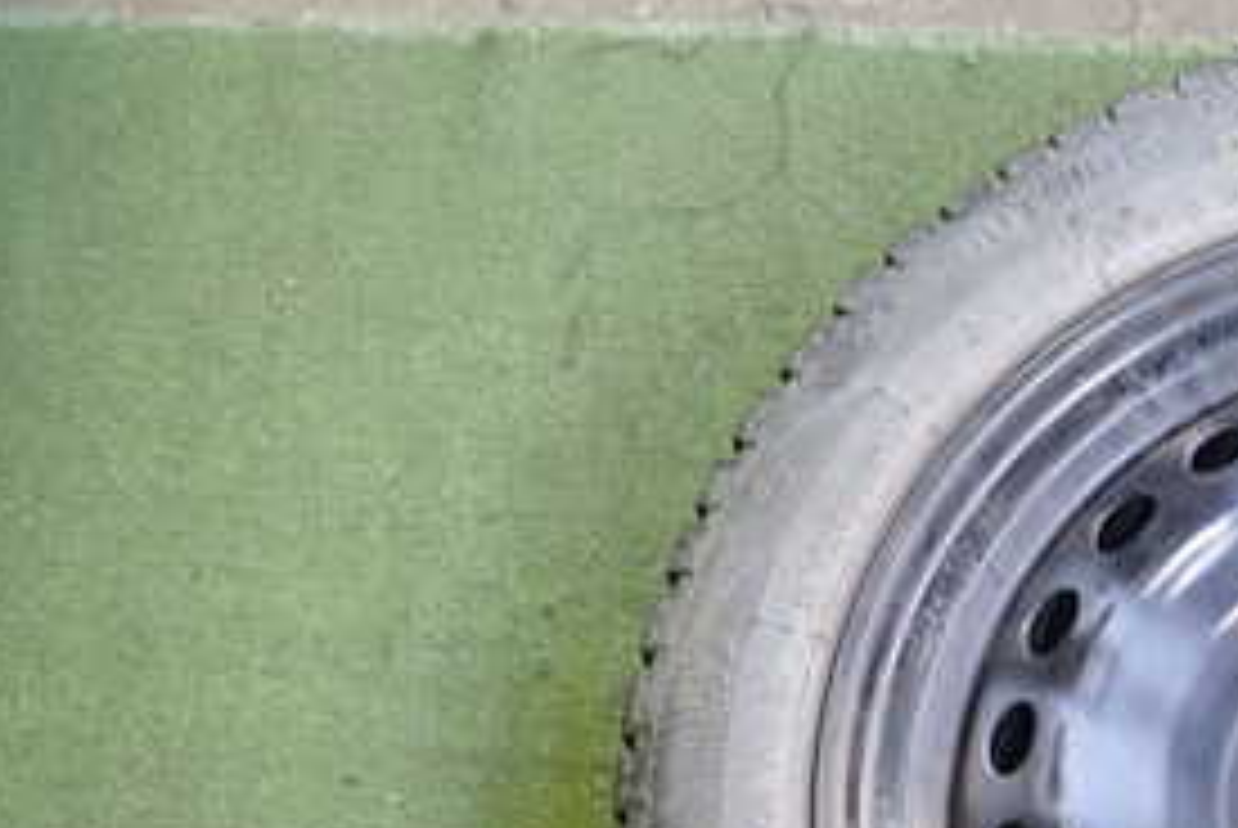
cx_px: 1324
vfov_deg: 19.5
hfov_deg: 27.4
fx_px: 2341
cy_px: 824
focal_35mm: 68
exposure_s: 1/30
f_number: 2.3
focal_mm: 5.4
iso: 250
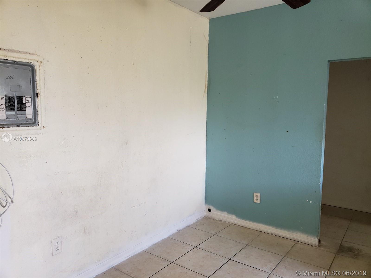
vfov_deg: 53.1
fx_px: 279
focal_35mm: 26
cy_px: 139
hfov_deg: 67.3
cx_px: 186
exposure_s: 1/40
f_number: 2.4
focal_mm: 4.3
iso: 100
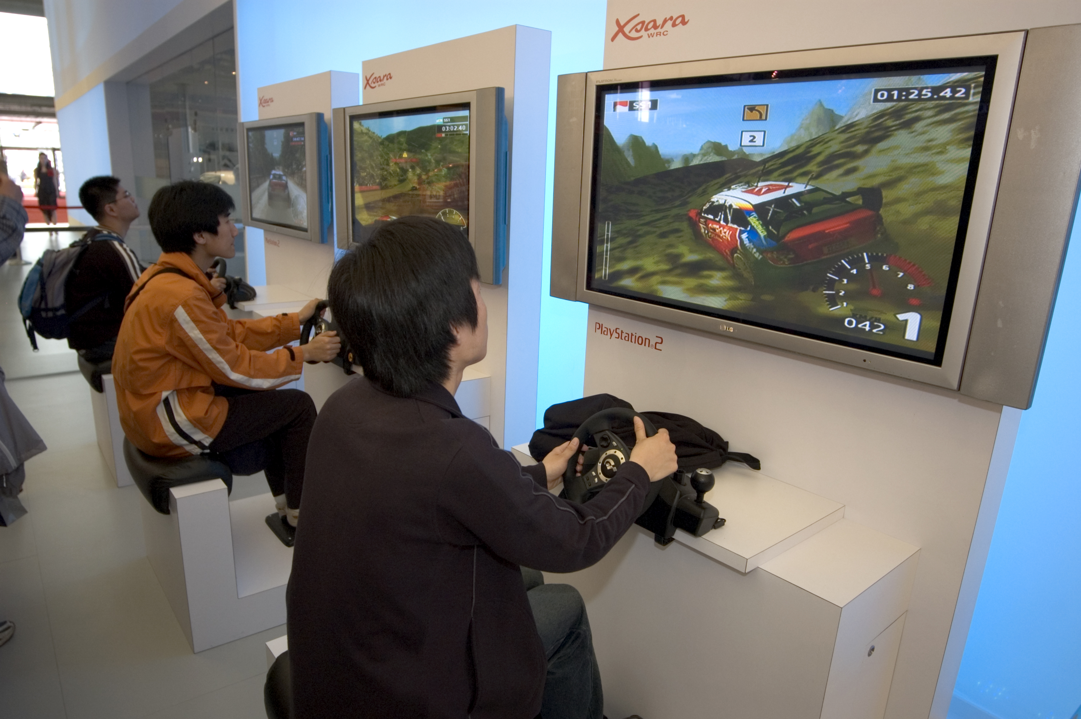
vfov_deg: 56.1
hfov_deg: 77.4
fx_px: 675
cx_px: 540
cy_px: 360
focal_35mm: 22
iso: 400
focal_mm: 15
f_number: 3.5
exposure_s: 1/90
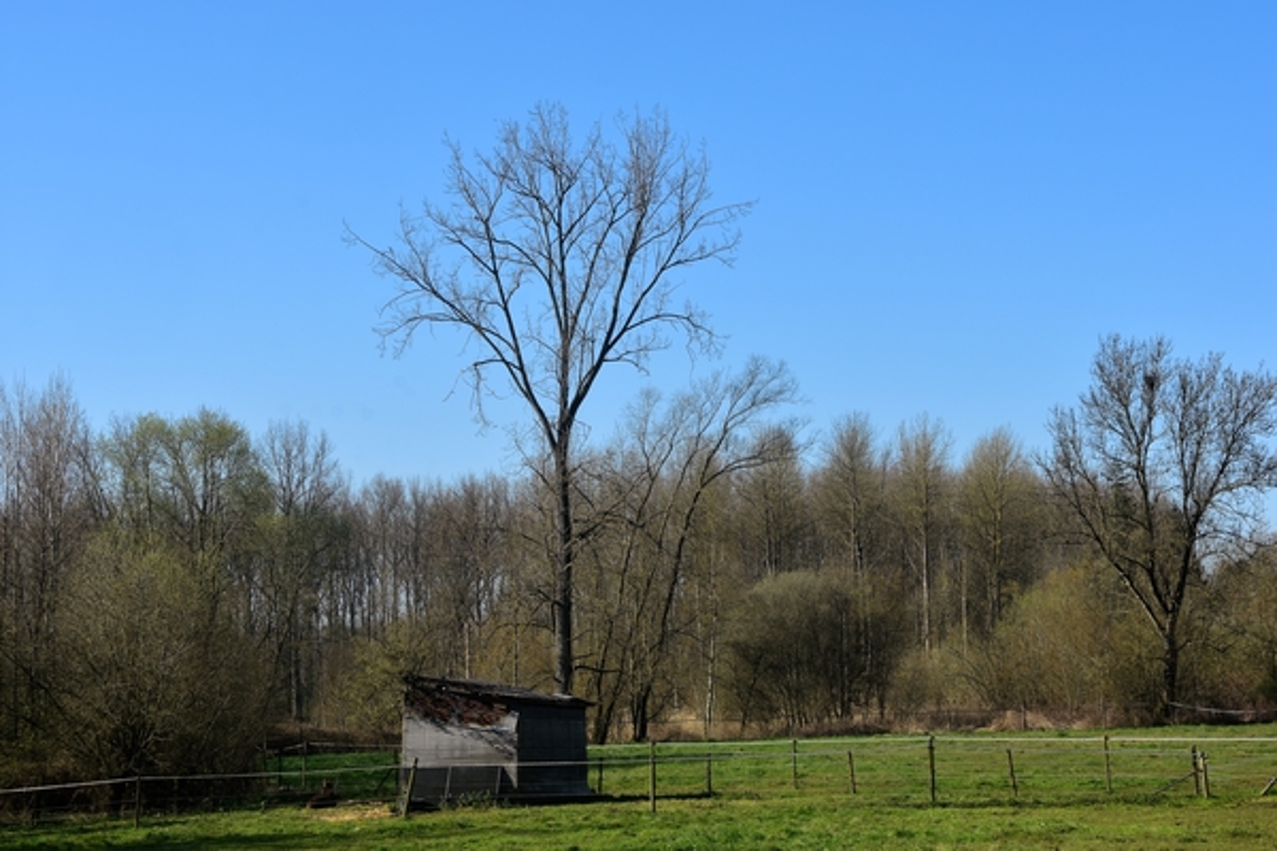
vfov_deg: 20.6
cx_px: 638
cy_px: 426
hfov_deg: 30.5
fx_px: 2341
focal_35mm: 66
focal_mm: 44
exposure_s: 1/125
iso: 110
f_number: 11
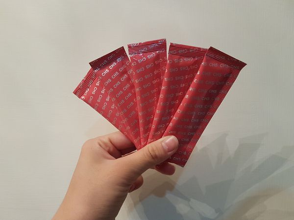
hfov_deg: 67.3
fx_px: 221
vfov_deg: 53.1
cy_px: 110
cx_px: 147
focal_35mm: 26
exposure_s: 1/40
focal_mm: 4.2
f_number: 1.7
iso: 160
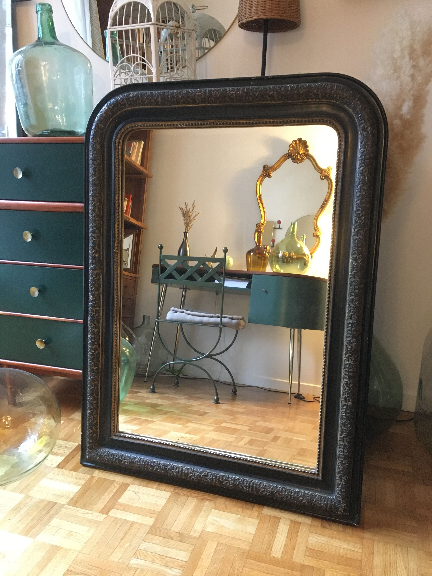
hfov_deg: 48.2
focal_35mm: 29
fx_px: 483
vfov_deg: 61.7
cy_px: 288
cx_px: 216
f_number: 2.2
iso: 250
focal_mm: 4.15
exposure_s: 1/17
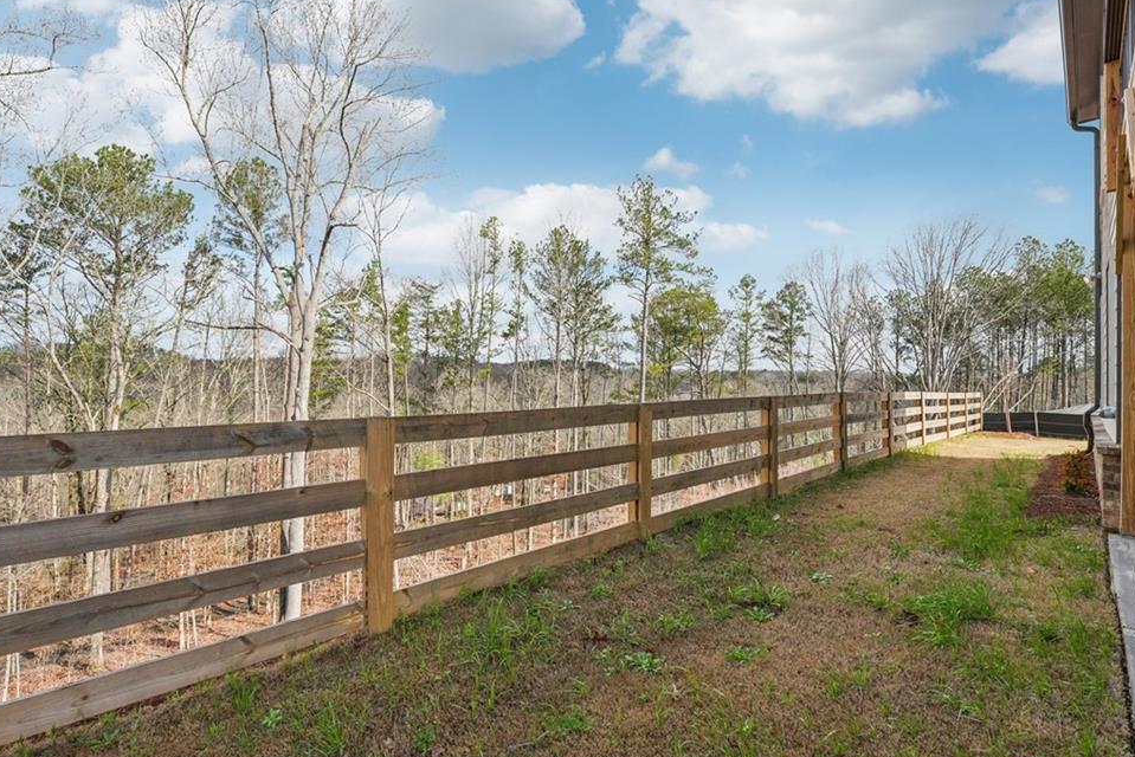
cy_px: 392
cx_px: 554
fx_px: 511
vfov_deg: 73.0
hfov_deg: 95.9
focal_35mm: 16
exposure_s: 1/320
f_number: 8
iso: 320
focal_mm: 15.2
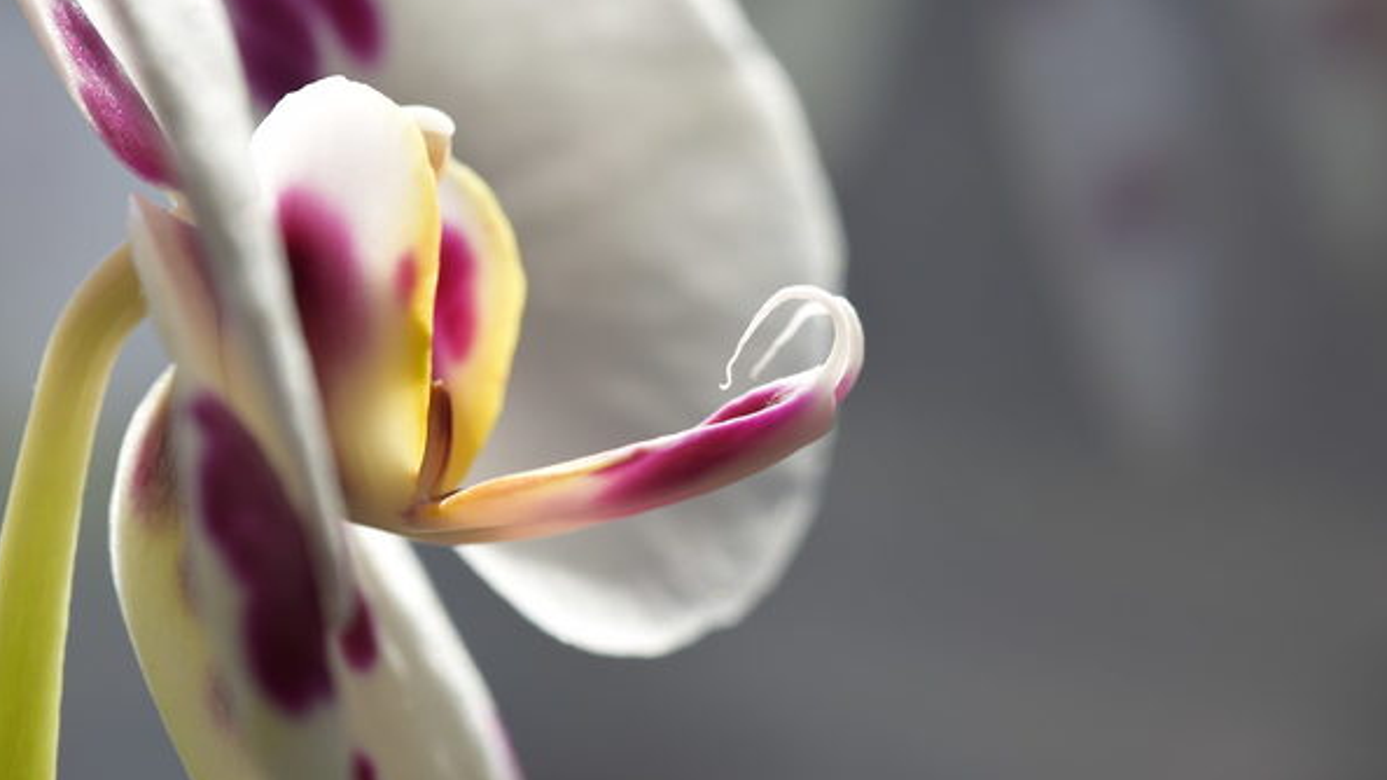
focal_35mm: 167
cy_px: 411
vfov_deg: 7.3
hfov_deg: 12.9
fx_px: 6124
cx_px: 691
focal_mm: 105
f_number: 13
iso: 100
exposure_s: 1/60
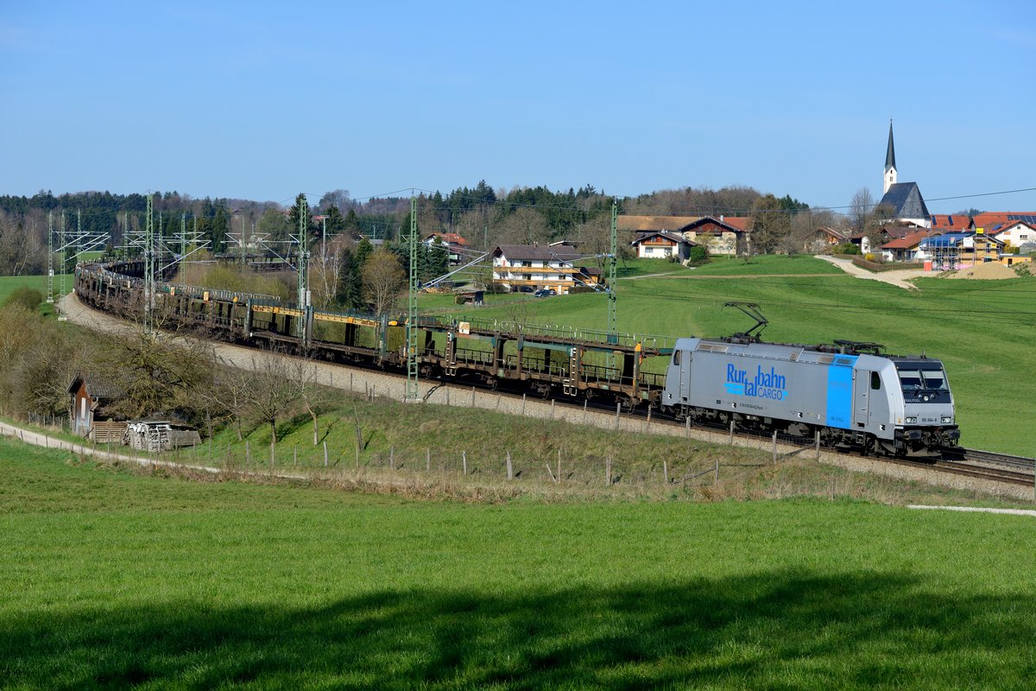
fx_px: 2302
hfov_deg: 25.4
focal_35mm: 80
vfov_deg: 17.1
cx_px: 518
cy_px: 346
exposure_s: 1/1600
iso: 200
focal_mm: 80
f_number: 6.3
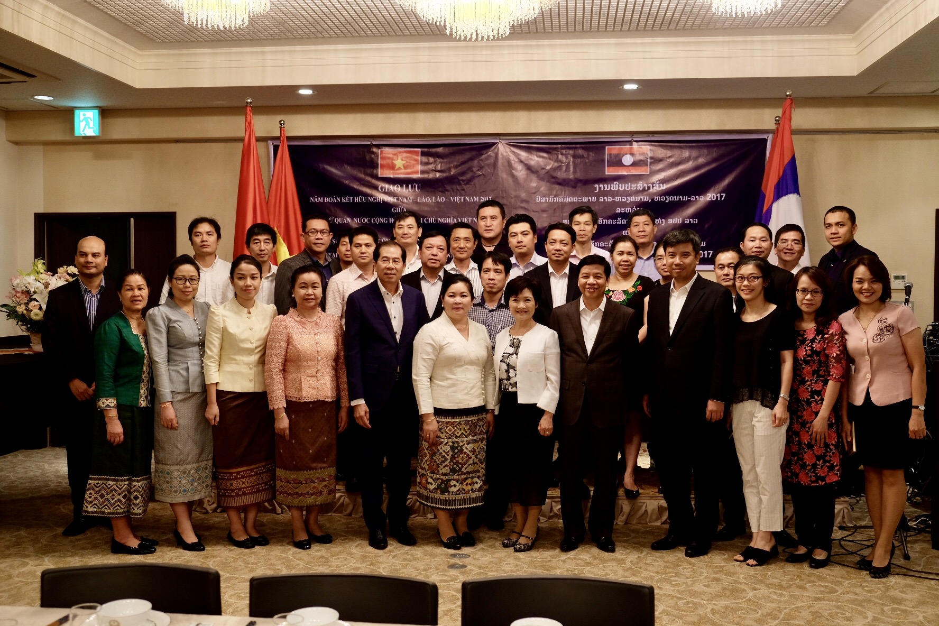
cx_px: 470
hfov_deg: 53.1
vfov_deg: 36.9
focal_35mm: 36
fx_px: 939
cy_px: 313
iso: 800
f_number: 3.2
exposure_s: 1/45
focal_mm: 24.3
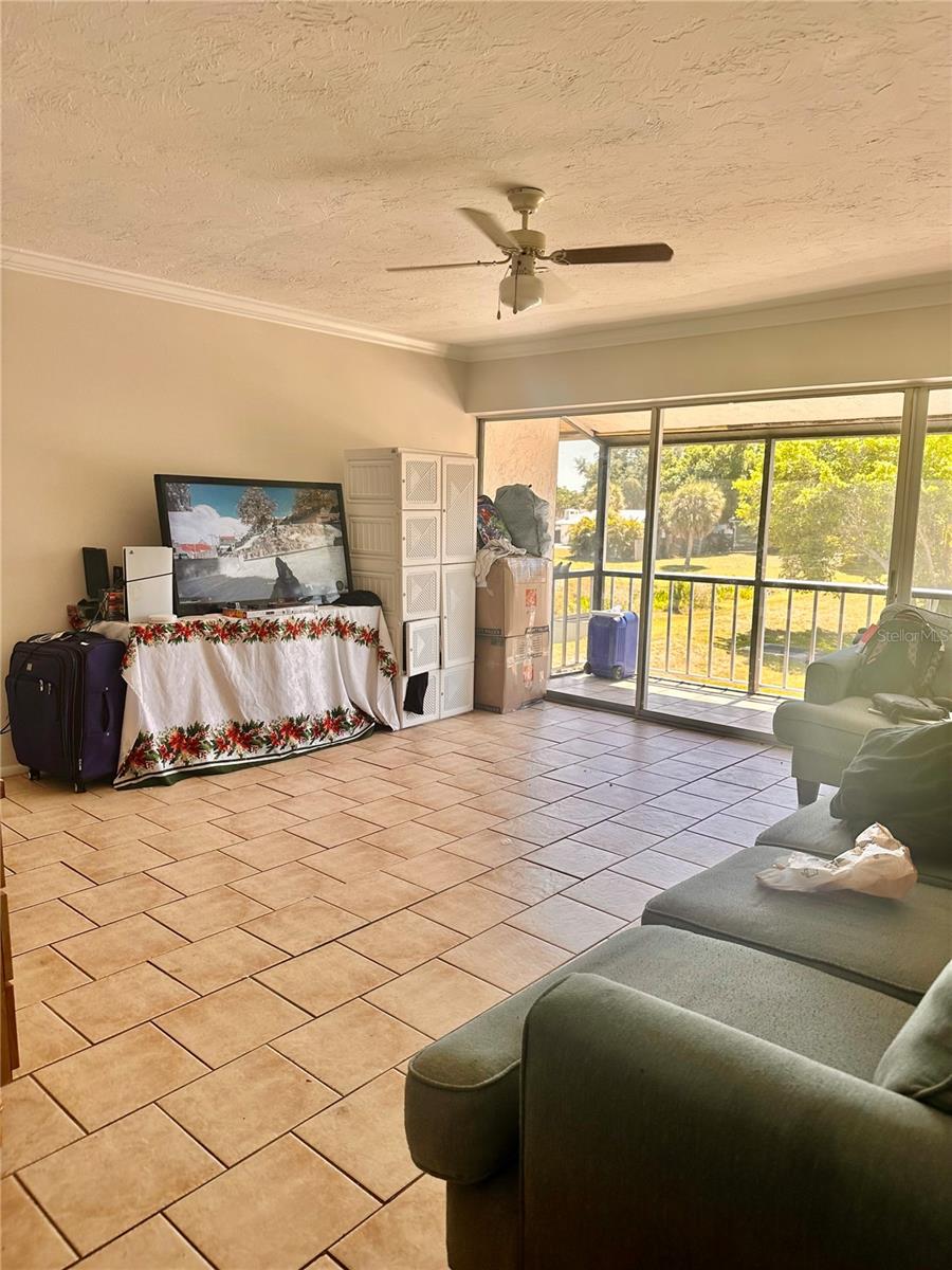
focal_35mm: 24
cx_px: 476
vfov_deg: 71.6
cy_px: 635
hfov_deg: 56.8
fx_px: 880
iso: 80
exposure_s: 1/248
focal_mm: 6.86
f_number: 1.78
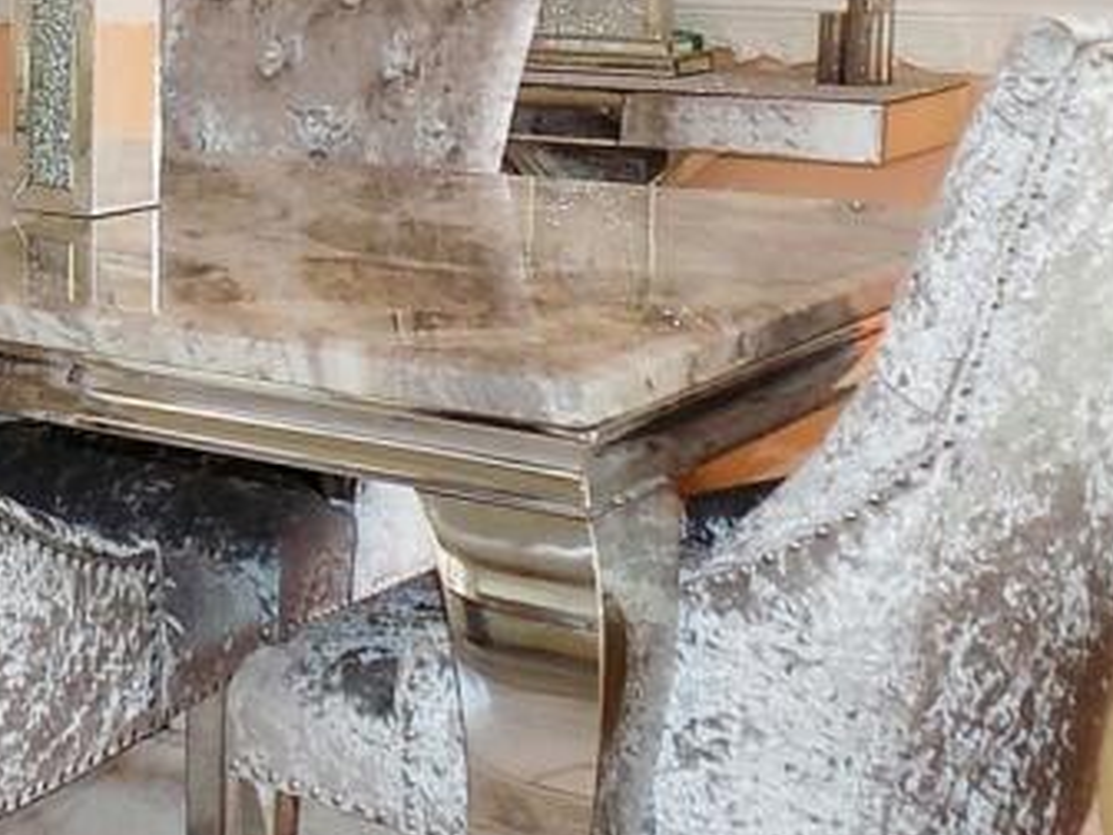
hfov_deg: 25.7
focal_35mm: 70
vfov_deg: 21.0
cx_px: -116
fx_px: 2251
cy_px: 411
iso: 100
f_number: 3.1
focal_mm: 4
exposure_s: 1/30
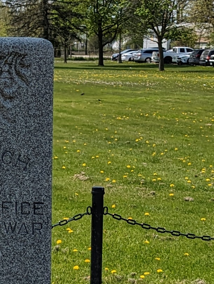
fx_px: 995
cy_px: 63
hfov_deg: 11.4
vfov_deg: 16.2
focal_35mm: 121
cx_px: -169
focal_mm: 6.81
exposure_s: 1/2976
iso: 47
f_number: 1.85
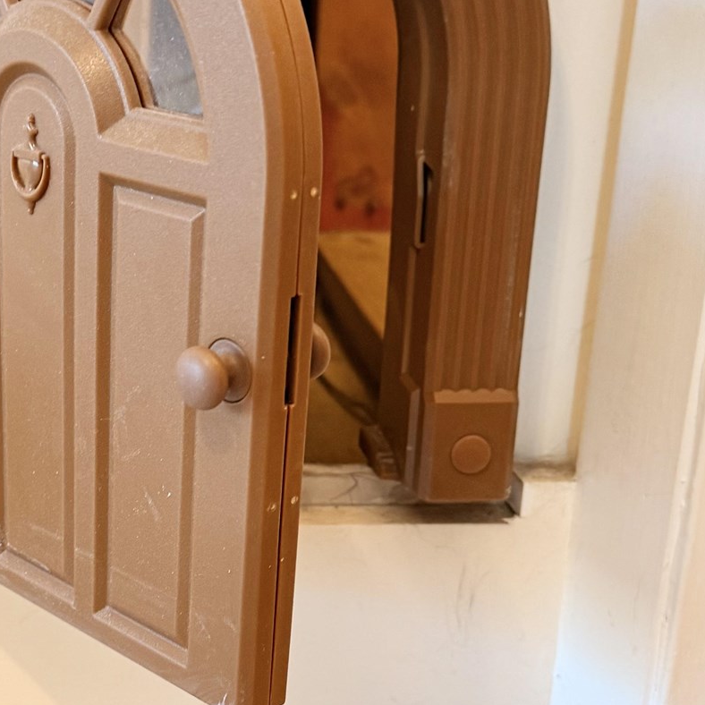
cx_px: 253
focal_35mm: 62
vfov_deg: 27.7
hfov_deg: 27.6
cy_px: 400
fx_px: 1429
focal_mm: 6.76
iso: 250
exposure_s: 1/60
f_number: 1.78
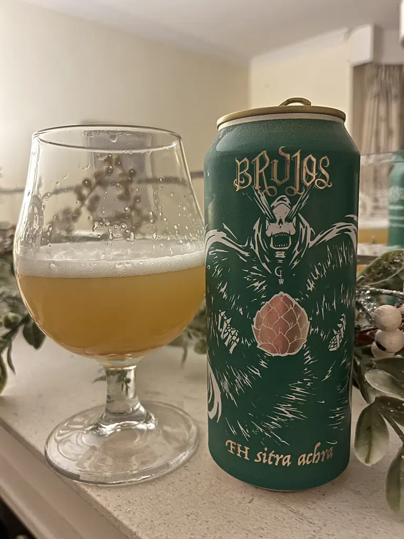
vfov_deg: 67.3
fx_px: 405
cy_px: 270
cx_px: 202
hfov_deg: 53.1
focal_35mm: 26
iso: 1000
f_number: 1.6
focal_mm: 5.1
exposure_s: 1/20
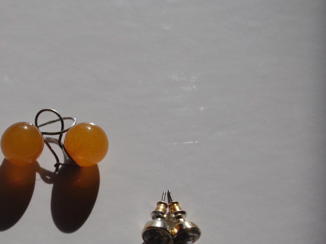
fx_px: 556
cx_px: 60
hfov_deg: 31.7
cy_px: 178
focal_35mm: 59
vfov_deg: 24.6
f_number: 5
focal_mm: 23.13
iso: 200
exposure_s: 1/1600
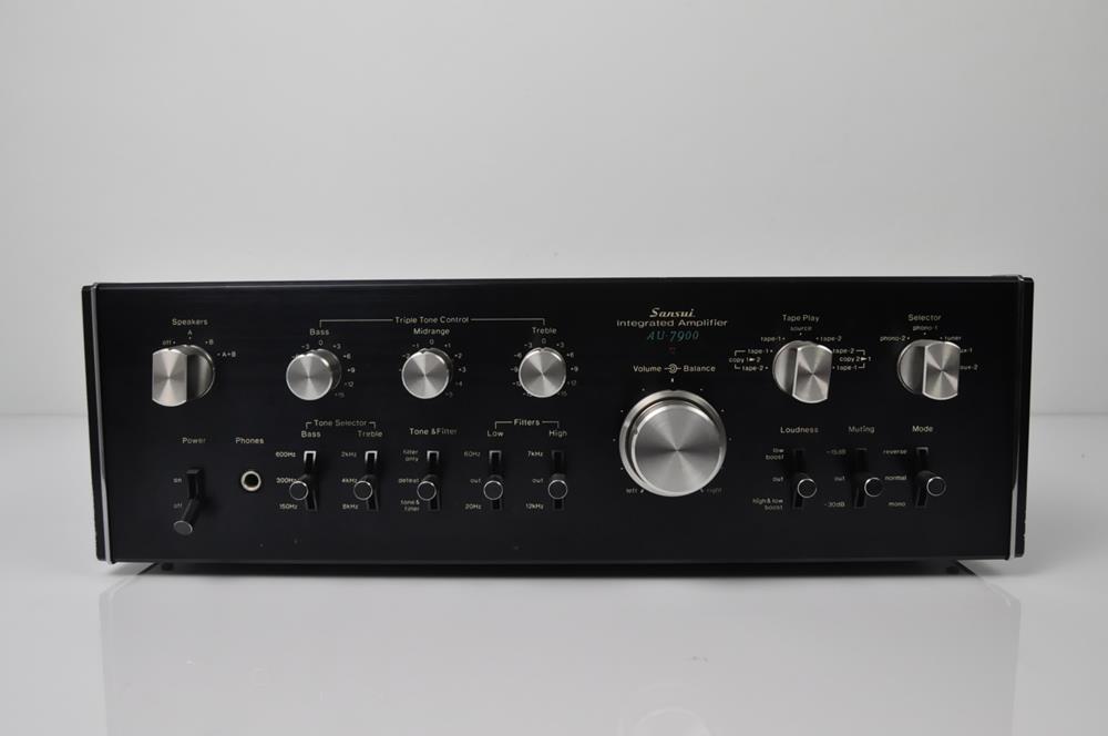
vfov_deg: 39.9
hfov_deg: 57.3
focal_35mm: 33
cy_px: 368
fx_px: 1014
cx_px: 554
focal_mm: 22
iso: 1600
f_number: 7.1
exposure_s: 1/200
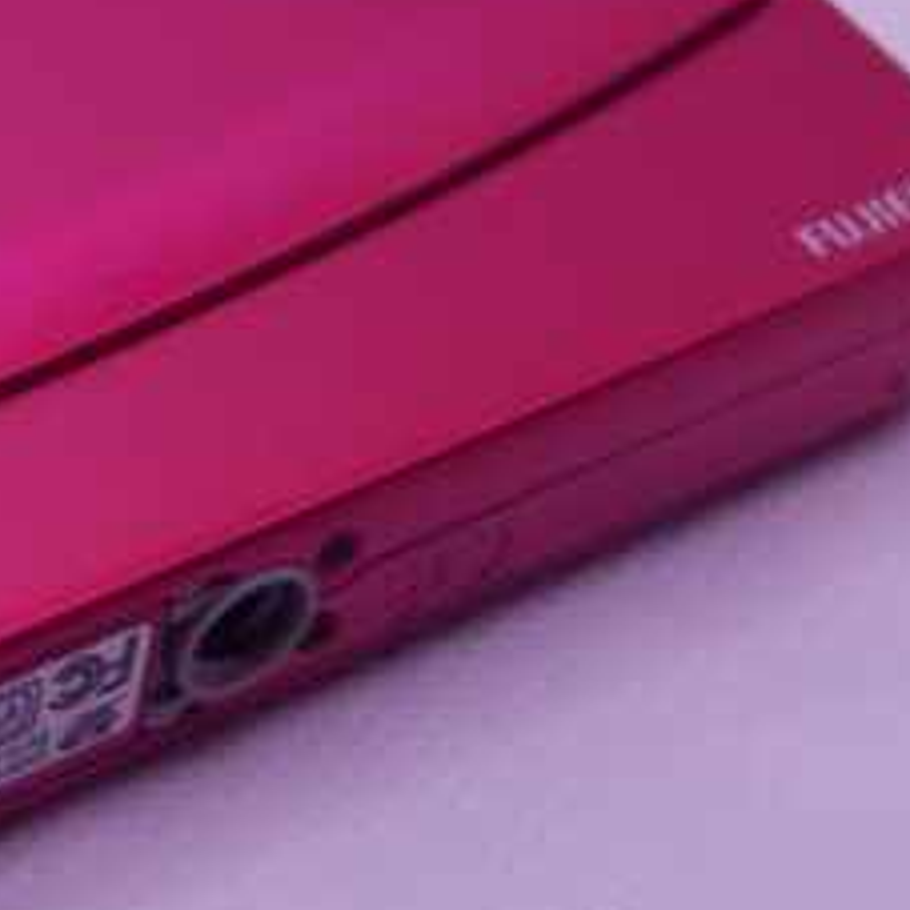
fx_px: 4788
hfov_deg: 10.7
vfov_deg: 10.8
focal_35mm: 161
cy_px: 269
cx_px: -112
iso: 125
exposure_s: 1/320
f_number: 4.1
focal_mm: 12.3
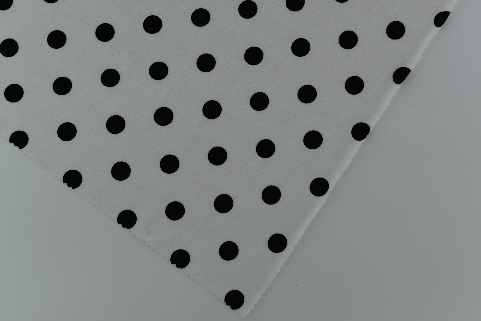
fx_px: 668
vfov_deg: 27.0
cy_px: 160
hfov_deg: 39.6
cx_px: 240
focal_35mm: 50
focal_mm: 50
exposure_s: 1/400
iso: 100
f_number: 3.5
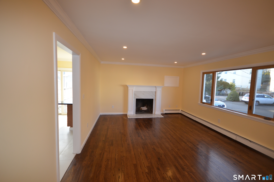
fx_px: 114
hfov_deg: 100.5
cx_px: 137
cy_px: 91
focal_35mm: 15
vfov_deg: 77.1
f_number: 4
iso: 360
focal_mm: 10
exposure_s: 1/125
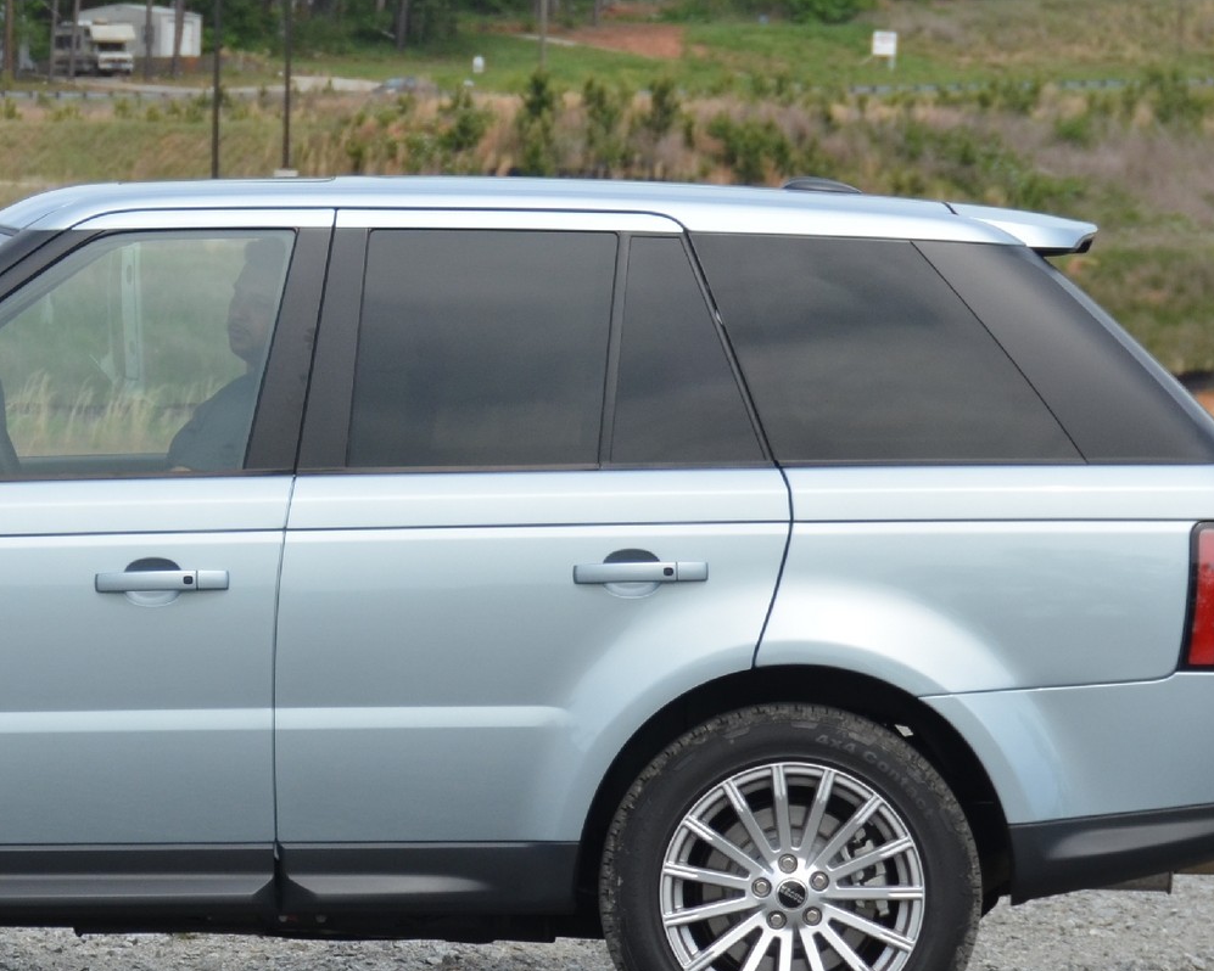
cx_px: 207
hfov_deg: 7.3
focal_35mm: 264
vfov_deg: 5.9
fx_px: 9494
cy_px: 533
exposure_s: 1/1250
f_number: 5.3
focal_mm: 75
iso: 400
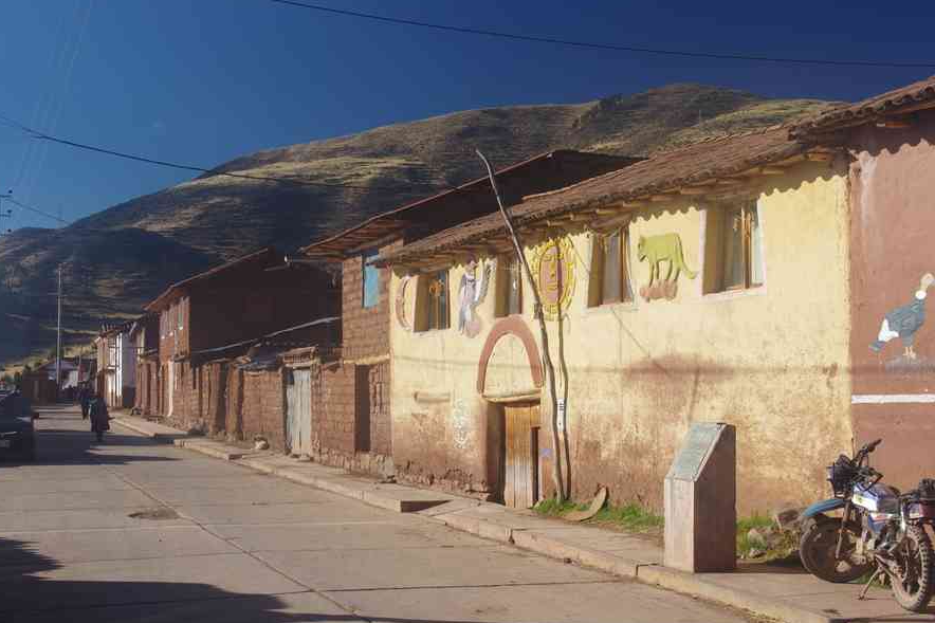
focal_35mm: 53
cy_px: 344
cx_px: 415
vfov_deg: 25.7
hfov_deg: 37.8
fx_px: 1365
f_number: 11
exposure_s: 1/80
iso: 200
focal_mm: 31
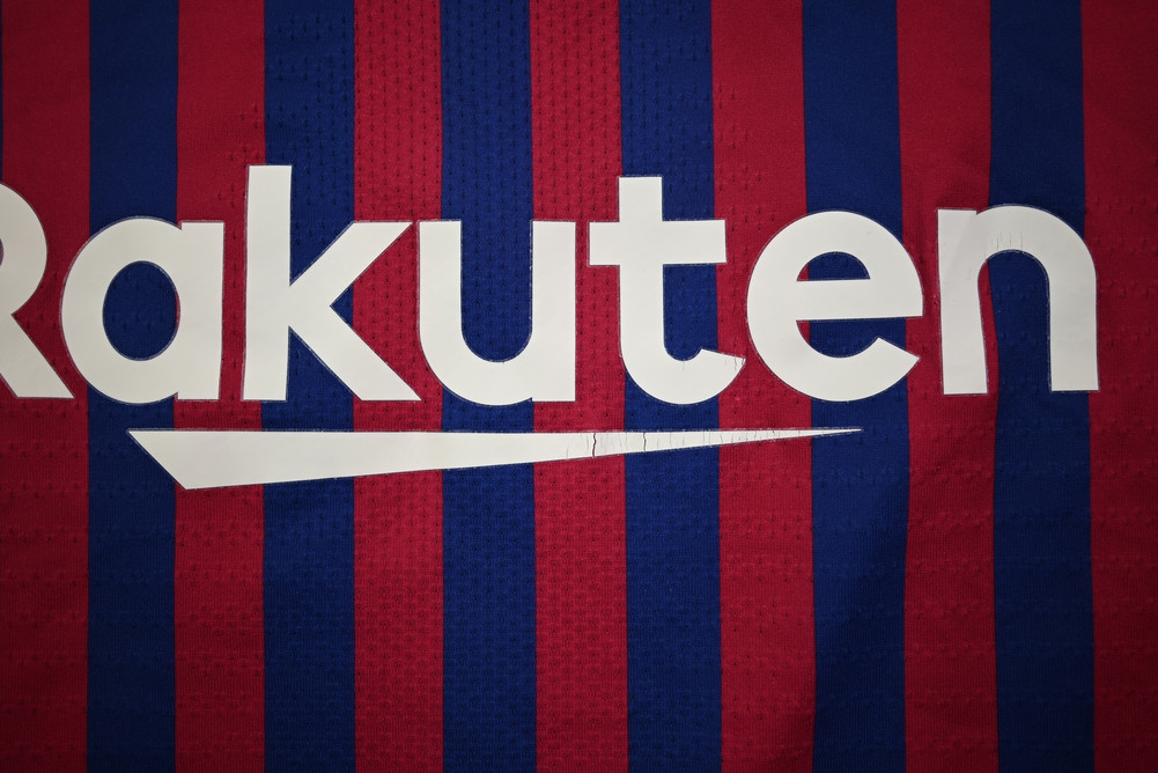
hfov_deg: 56.5
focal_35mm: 34
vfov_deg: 39.4
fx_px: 1078
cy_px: 386
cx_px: 579
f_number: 5
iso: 200
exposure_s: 1/125
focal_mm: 33.5
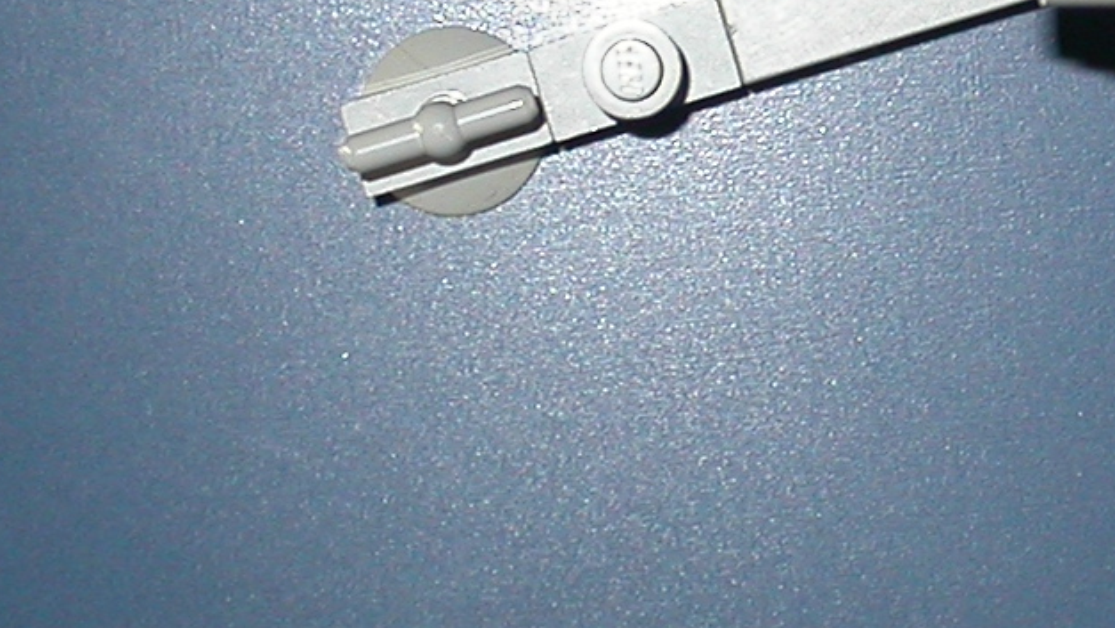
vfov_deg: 8.0
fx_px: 4436
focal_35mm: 150
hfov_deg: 14.2
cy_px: -48
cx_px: 971
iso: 100
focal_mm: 7.85
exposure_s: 1/60
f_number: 2.6
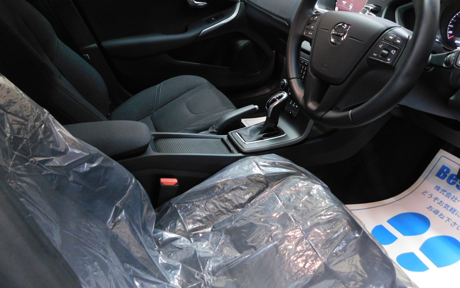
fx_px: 351
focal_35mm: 28
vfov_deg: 44.0
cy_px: 99
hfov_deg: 66.3
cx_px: 255
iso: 400
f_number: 3
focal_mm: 4
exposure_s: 1/8
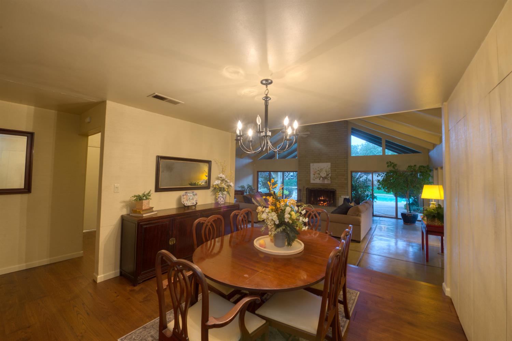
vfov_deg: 81.2
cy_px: 170
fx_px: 199
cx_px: 256
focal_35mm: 14
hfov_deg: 104.3
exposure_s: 1/3
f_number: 10
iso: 400
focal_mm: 14
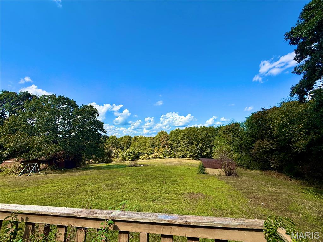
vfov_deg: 85.7
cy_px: 121
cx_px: 162
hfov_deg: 102.1
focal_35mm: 14
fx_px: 131
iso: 50
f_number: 2.2
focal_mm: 2.22
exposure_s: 1/2237
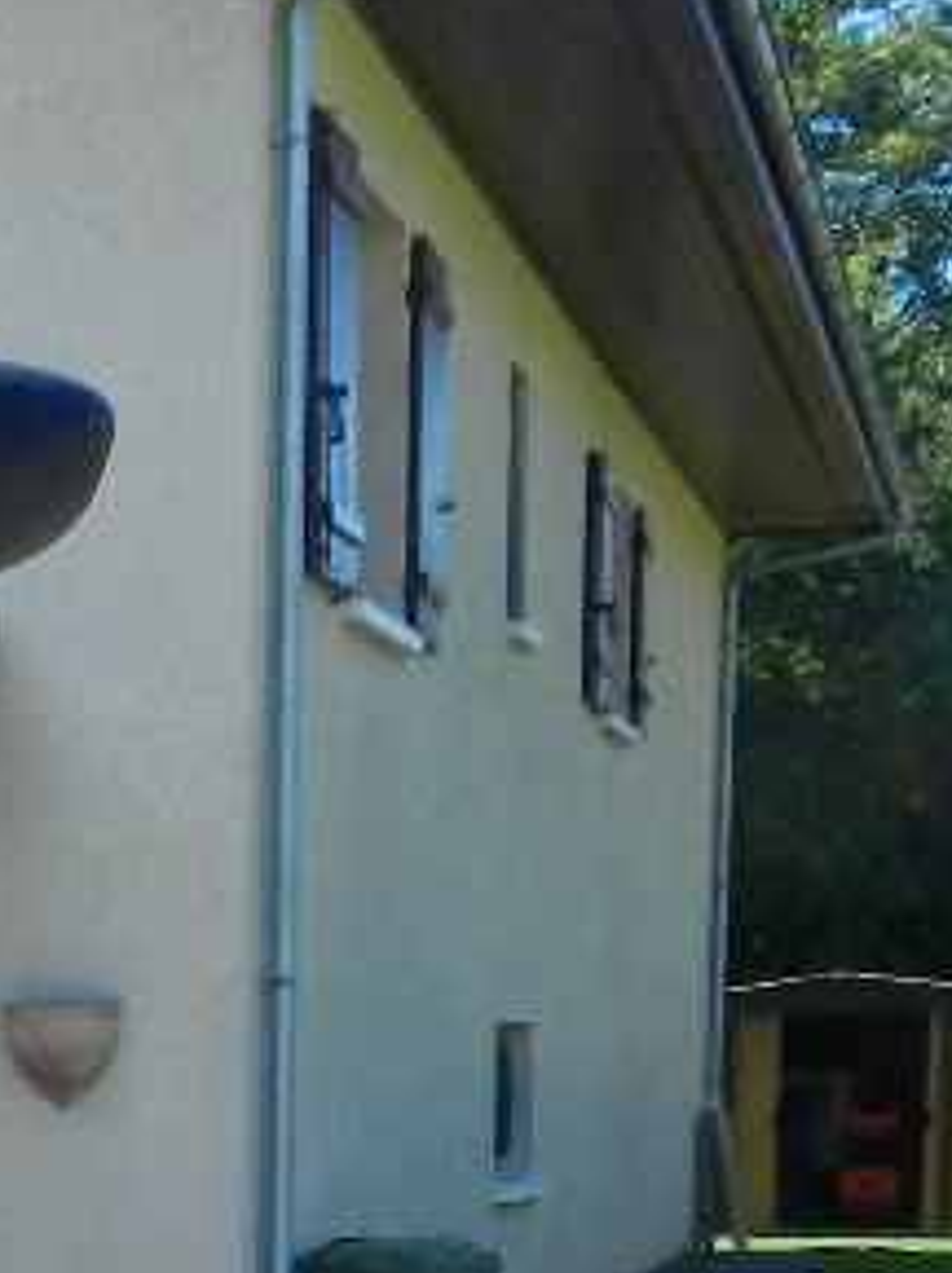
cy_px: 1736
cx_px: -304
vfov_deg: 17.8
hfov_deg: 13.9
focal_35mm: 102
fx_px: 3749
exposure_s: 1/640
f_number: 3.4
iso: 160
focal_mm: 4
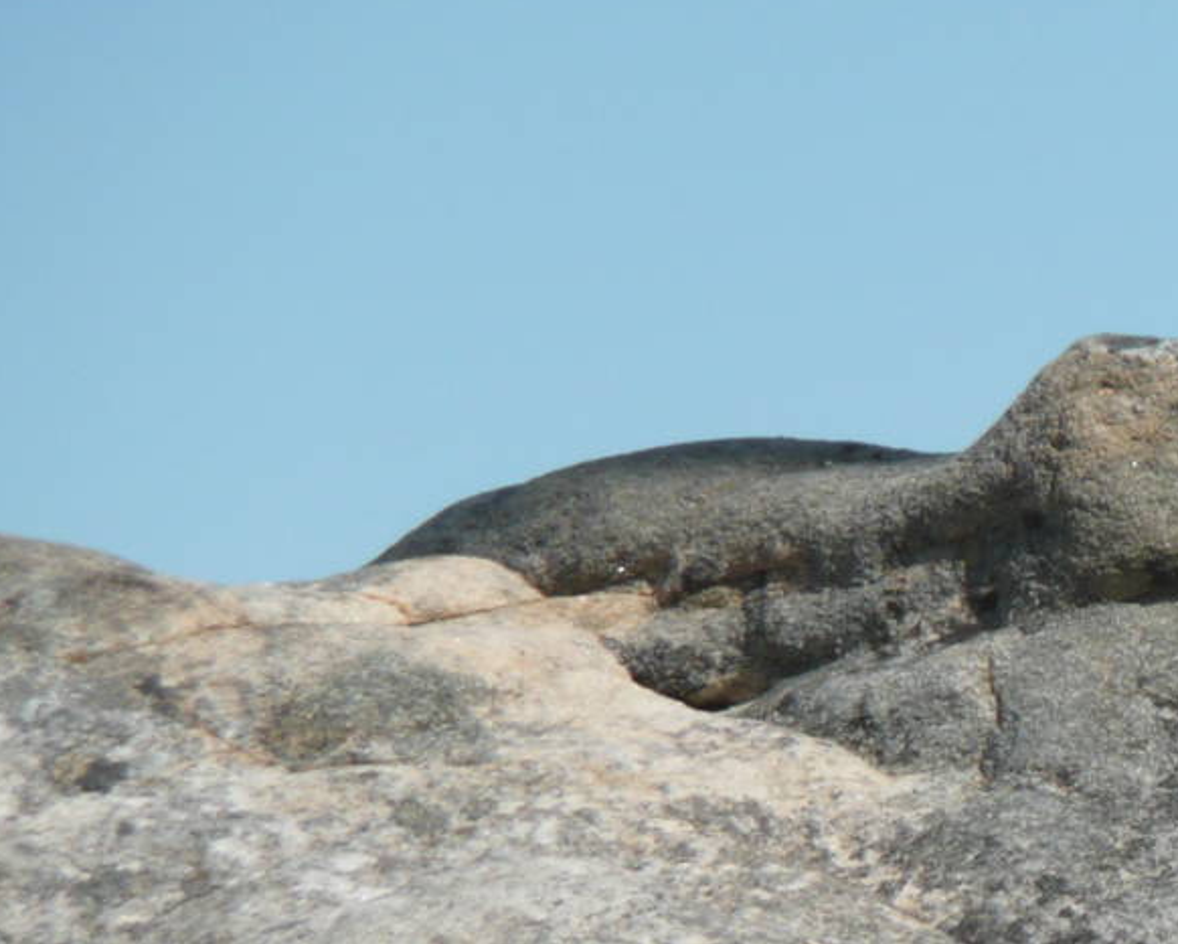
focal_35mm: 751
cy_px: 592
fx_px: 26192
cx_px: 1577
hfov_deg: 2.6
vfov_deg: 2.1
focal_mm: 46
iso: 100
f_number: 4.9
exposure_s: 1/800
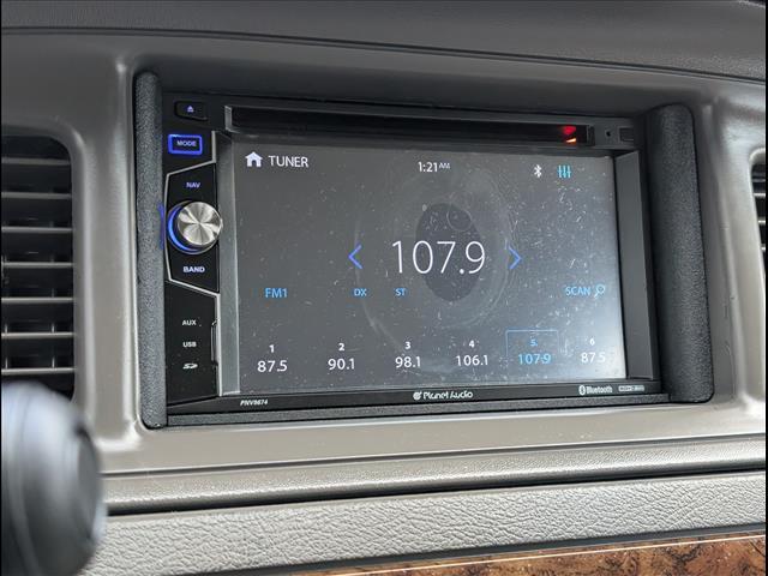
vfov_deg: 29.7
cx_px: 384
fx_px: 1087
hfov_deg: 38.9
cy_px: 288
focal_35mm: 49
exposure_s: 1/667
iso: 742
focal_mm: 6.9
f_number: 1.68
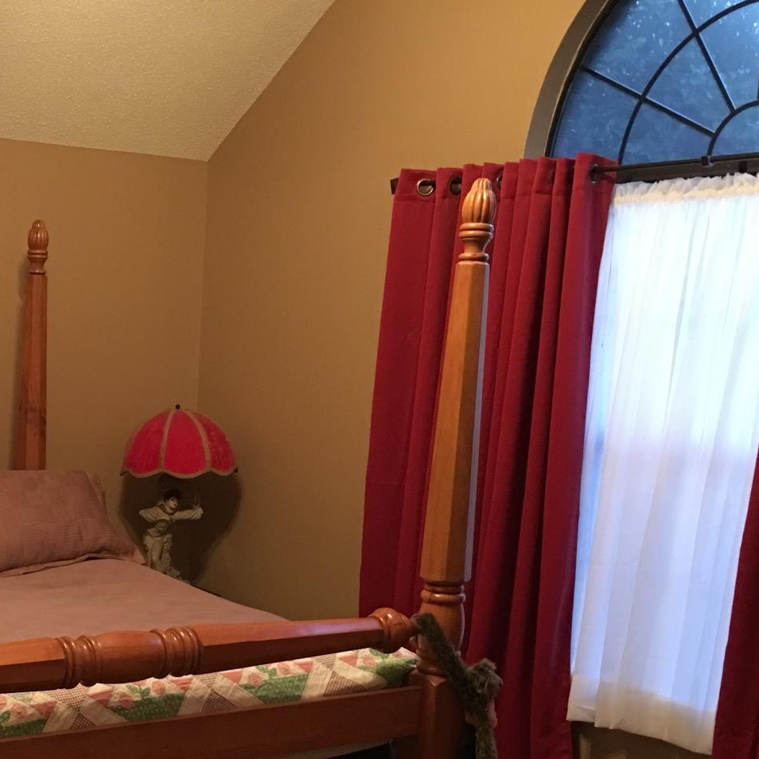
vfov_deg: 30.4
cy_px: 605
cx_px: 84
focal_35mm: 55
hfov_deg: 29.8
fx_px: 1364
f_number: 2.2
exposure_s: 1/4
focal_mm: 4.15
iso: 80
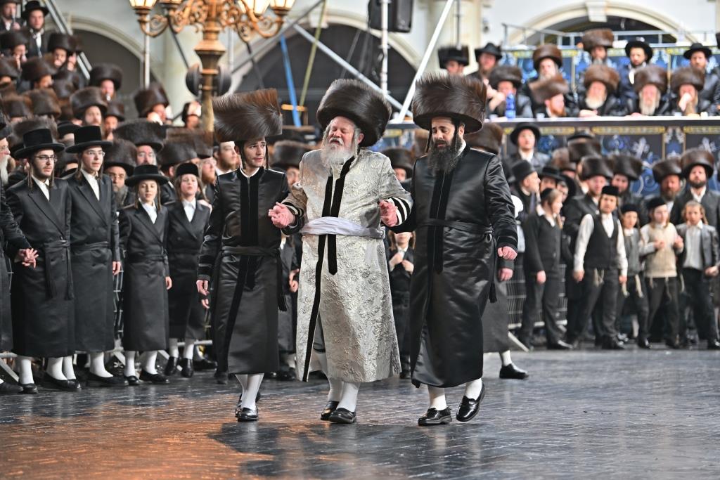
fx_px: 2700
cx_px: 360
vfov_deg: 10.2
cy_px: 240
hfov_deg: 15.2
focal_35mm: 135
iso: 500
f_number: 2.8
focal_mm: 135
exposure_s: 1/125
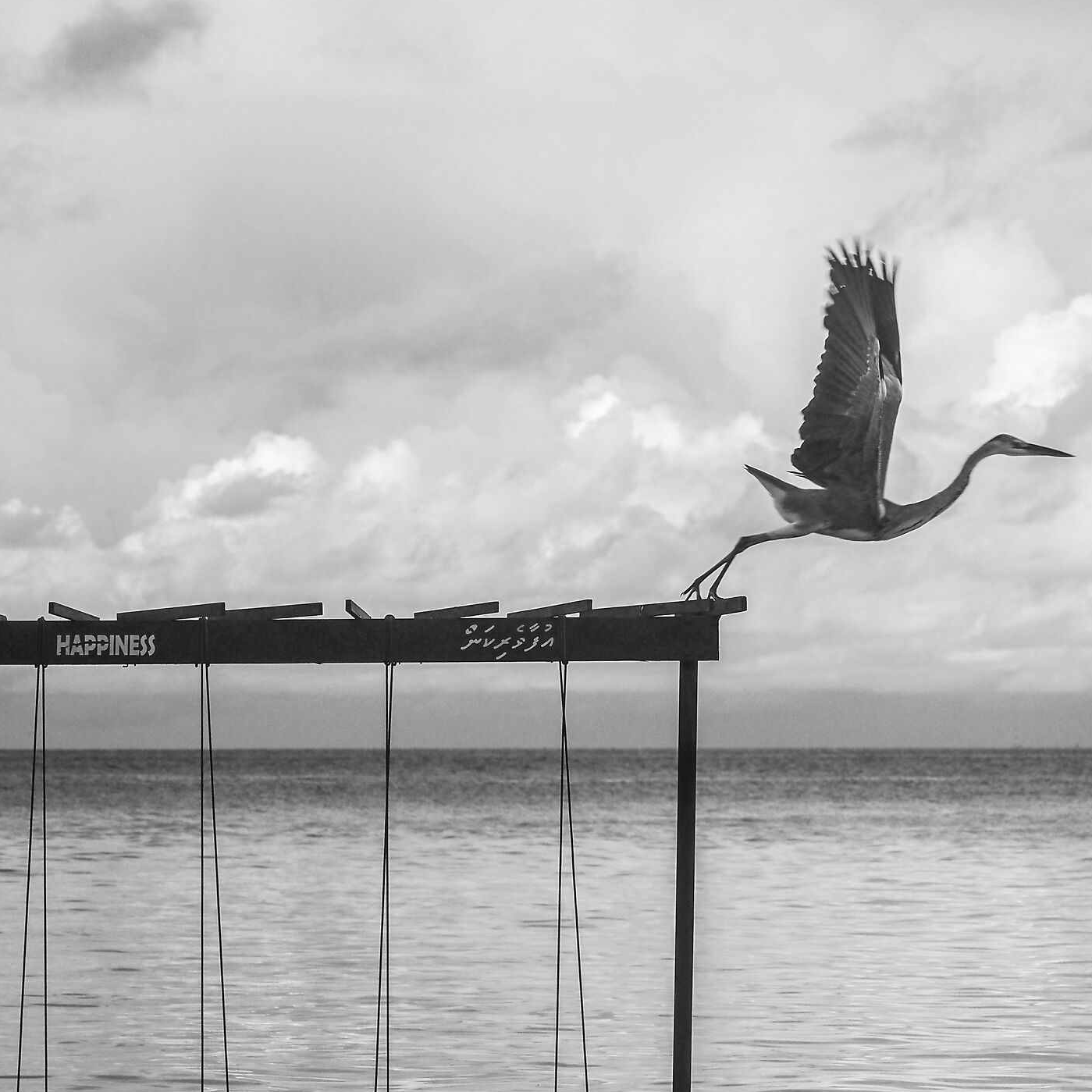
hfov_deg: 9.4
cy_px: 629
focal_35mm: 185
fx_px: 6603
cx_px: 779
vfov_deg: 9.5
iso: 400
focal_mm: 61
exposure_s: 1/250
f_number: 4.5
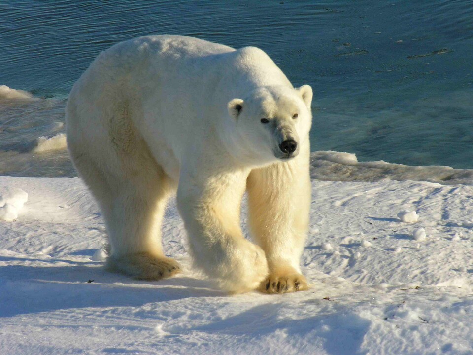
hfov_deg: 5.9
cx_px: 236
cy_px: 178
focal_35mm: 338
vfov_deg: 4.4
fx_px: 4619
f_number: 7.2
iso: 200
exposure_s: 1/536
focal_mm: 86
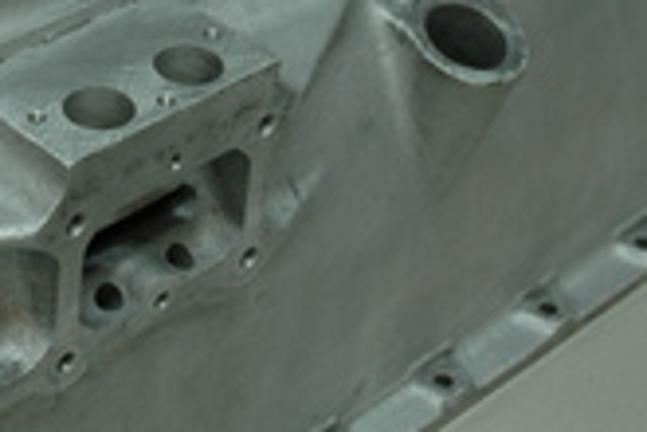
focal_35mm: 114
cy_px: -75
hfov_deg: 17.8
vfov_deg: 11.8
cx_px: 90
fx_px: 2040
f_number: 3.8
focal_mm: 25
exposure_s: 1/25
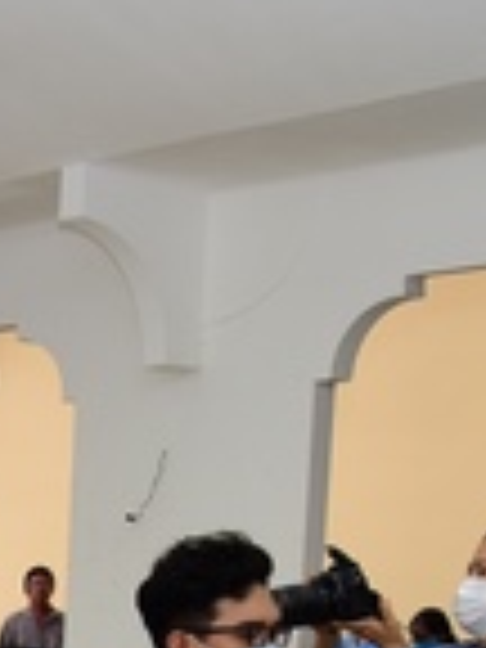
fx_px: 1947
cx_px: -590
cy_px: 891
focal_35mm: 104
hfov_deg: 12.1
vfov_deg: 17.5
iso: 1250
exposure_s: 1/60
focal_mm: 24
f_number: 5.6
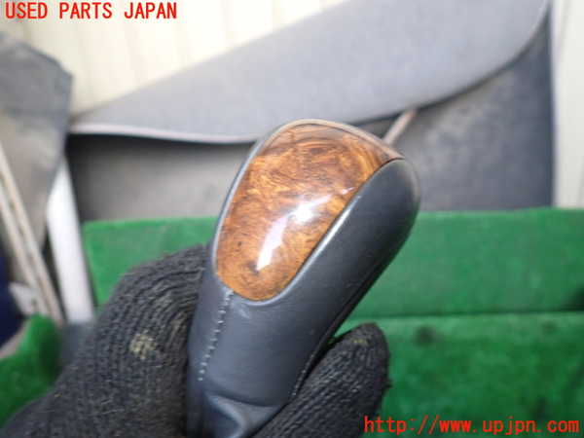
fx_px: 422
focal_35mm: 25
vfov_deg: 54.9
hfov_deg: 69.4
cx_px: 292
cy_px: 219
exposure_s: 1/30
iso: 320
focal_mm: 4.5
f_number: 2
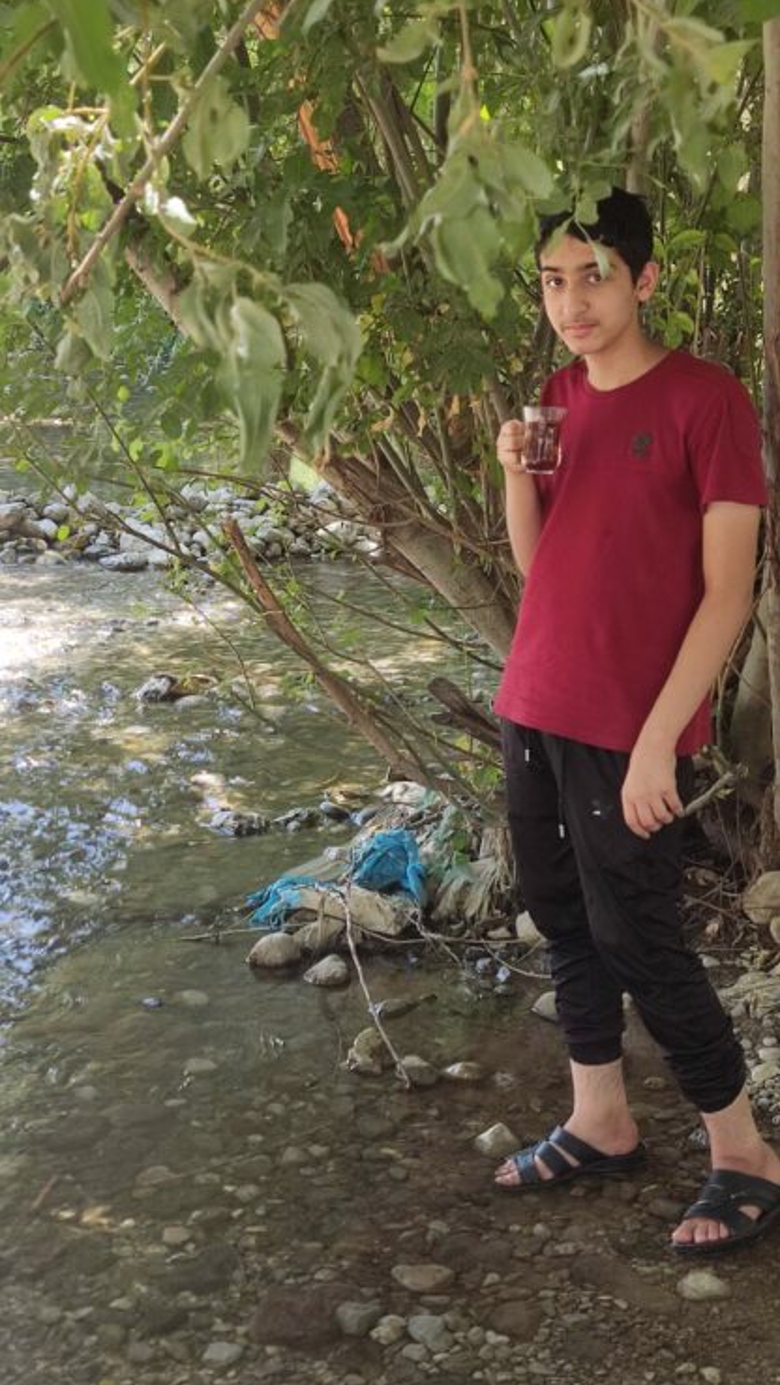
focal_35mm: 52
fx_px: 1911
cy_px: 697
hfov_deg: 23.0
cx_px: 318
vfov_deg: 39.9
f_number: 1.79
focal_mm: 4.71
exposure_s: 1/100
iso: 53
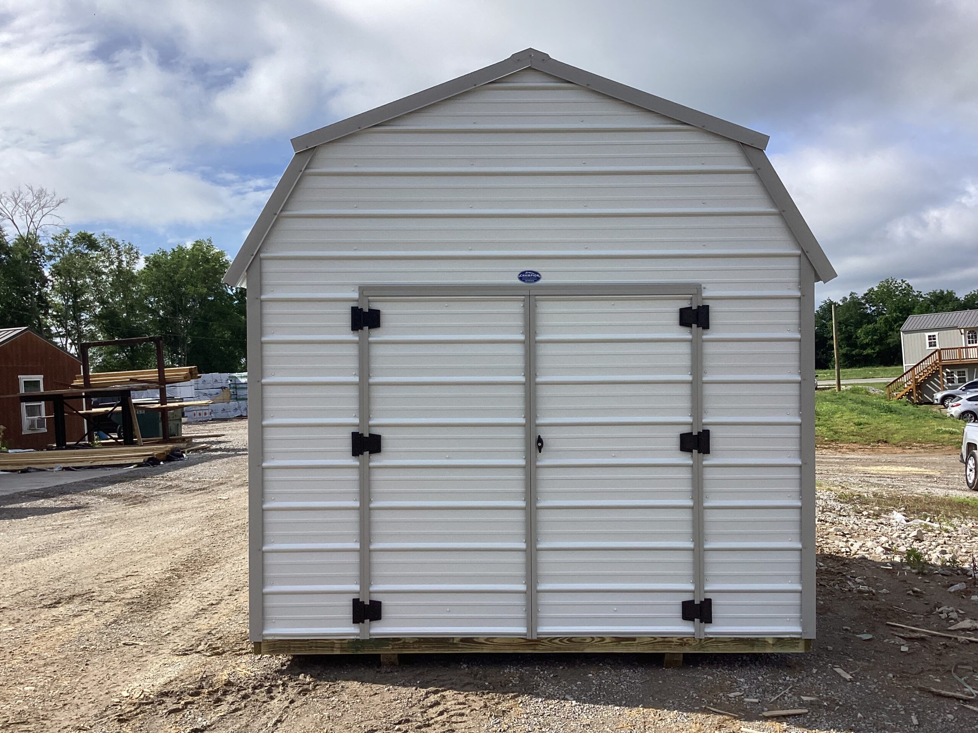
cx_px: 489
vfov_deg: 45.4
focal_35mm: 31
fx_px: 876
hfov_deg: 58.4
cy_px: 366
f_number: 2.4
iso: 25
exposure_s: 1/1698
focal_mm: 3.3
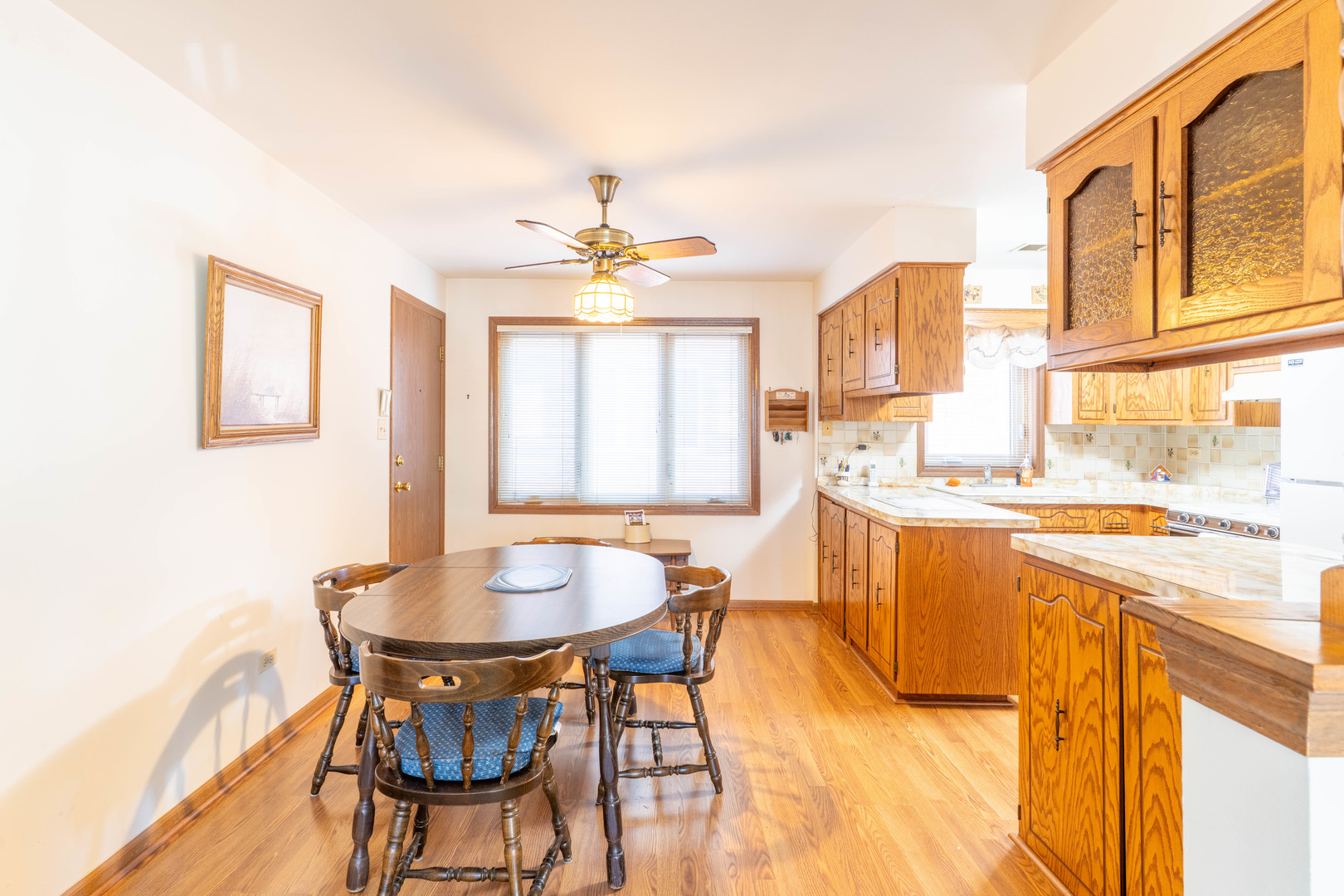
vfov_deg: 70.4
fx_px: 635
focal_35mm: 17
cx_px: 672
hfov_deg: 93.3
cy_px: 448
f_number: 9
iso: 125
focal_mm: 17
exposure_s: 1/6
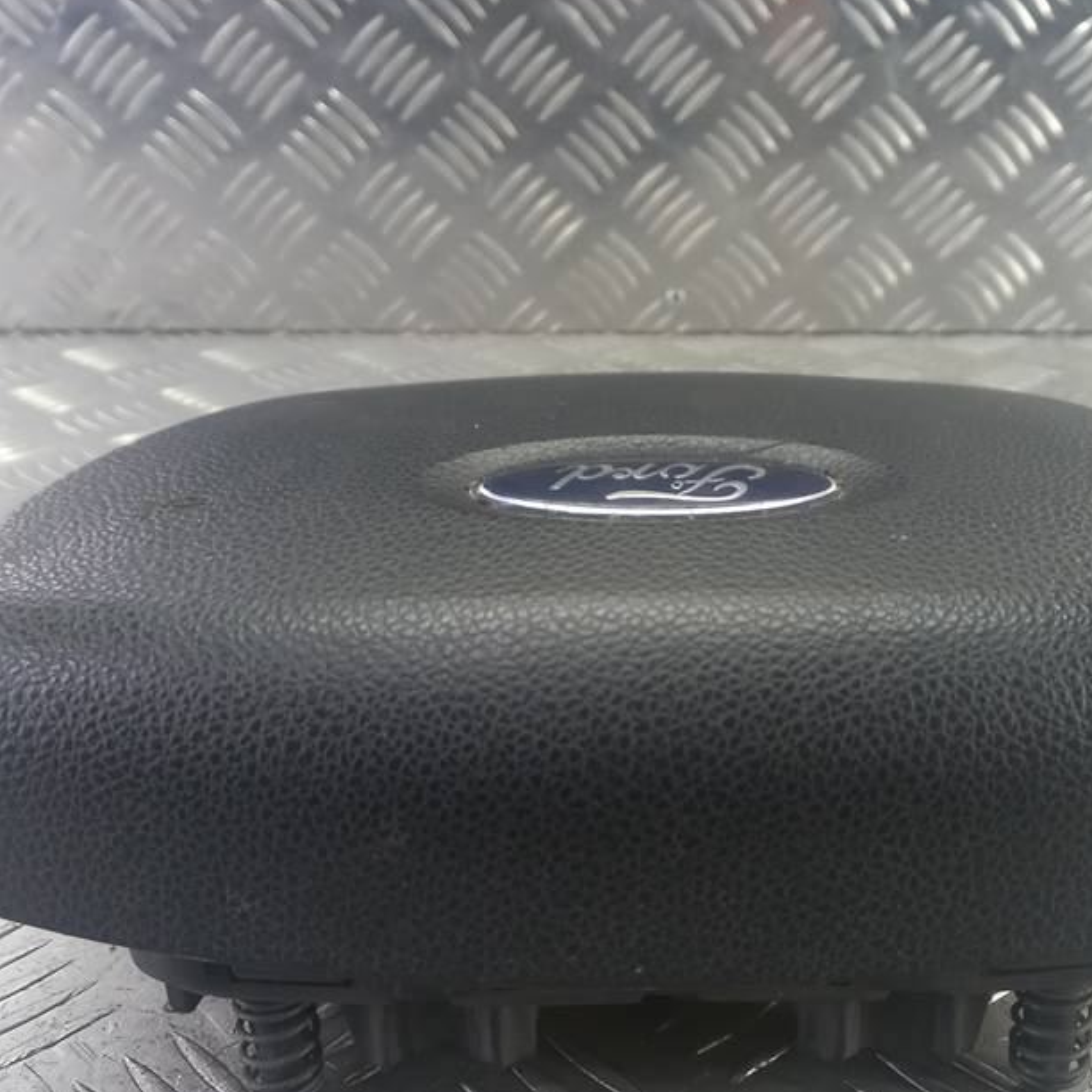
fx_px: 1321
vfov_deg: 44.7
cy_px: 662
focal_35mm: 37
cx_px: 626
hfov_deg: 44.8
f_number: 1.8
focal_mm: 4.6
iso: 125
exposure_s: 1/50
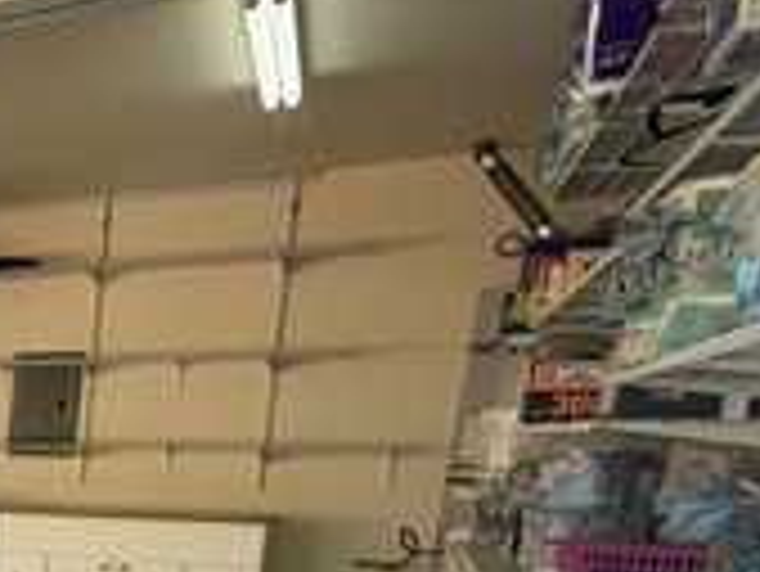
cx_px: -562
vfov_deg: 25.7
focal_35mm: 53
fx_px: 1164
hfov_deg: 22.9
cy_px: 617
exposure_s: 1/121
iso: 50
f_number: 2.2
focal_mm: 2.22
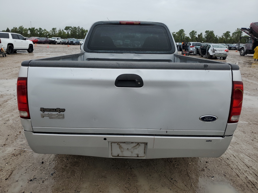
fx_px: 194
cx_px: 129
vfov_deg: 53.1
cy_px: 96
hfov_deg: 67.3
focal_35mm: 26
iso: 50
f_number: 1.5
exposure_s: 1/1667
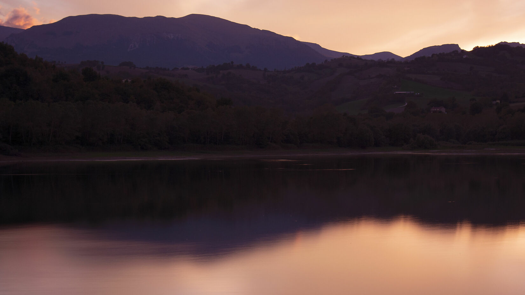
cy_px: 229
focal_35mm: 73
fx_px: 1016
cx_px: 292
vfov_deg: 16.4
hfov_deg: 28.9
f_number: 6.3
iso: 320
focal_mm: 48
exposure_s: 13
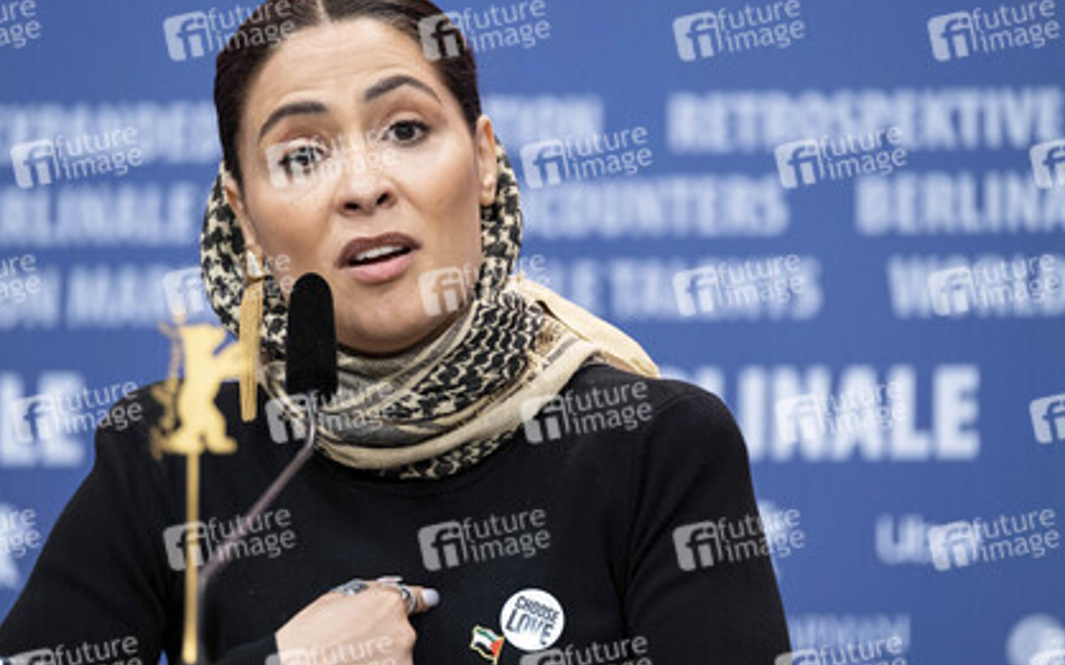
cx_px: 518
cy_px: 349
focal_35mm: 231
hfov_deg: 9.1
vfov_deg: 5.7
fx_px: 6703
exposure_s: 1/240
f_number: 2.8
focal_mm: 140
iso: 1250
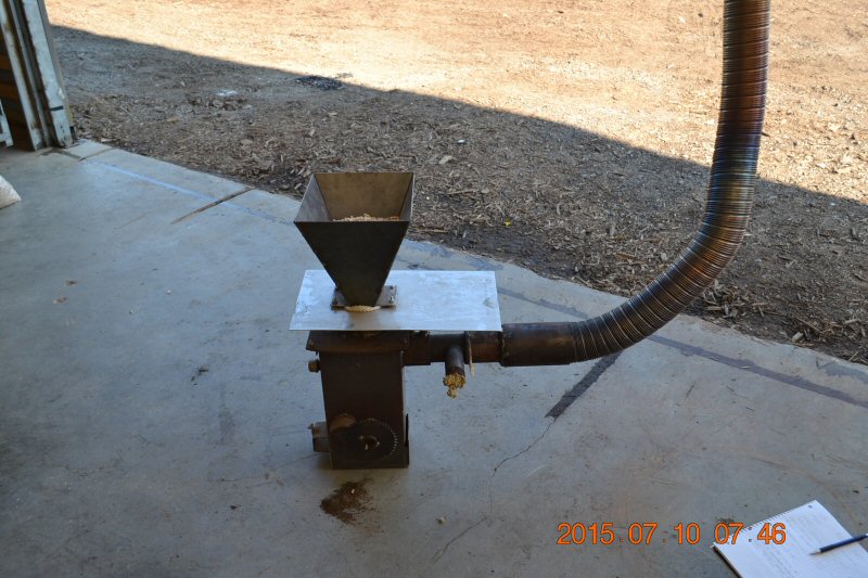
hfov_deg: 57.2
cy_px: 289
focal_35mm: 33
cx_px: 434
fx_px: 795
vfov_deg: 40.0
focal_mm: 22
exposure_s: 1/125
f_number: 5.6
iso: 140
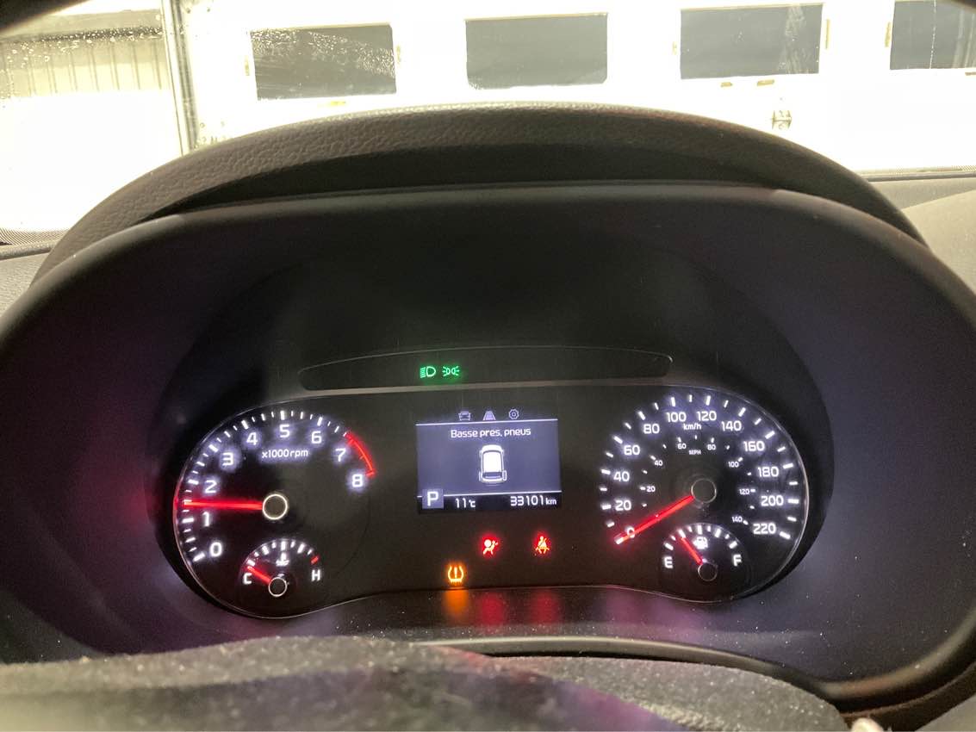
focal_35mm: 29
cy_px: 366
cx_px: 488
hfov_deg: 61.7
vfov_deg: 48.2
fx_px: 818
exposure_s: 1/24
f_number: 1.8
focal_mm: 3
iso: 500
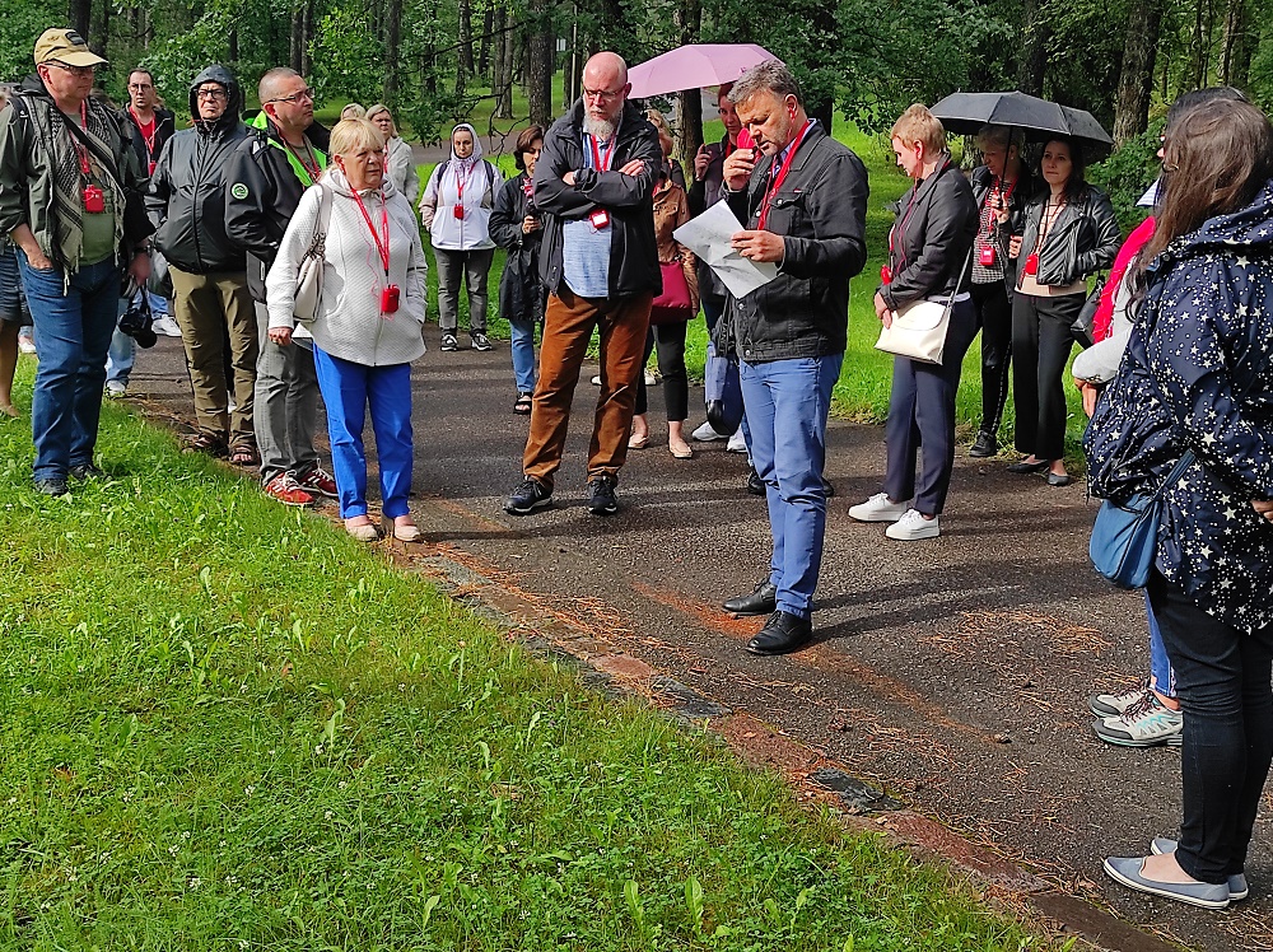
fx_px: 918
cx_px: 636
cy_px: 476
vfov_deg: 54.8
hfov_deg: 69.4
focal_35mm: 25
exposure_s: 1/588
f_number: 1.89
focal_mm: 5.43
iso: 100
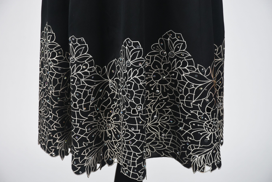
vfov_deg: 8.7
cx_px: 136
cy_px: 91
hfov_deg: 13.0
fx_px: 1191
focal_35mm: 158
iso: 200
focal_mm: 105
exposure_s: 1/125
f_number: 10
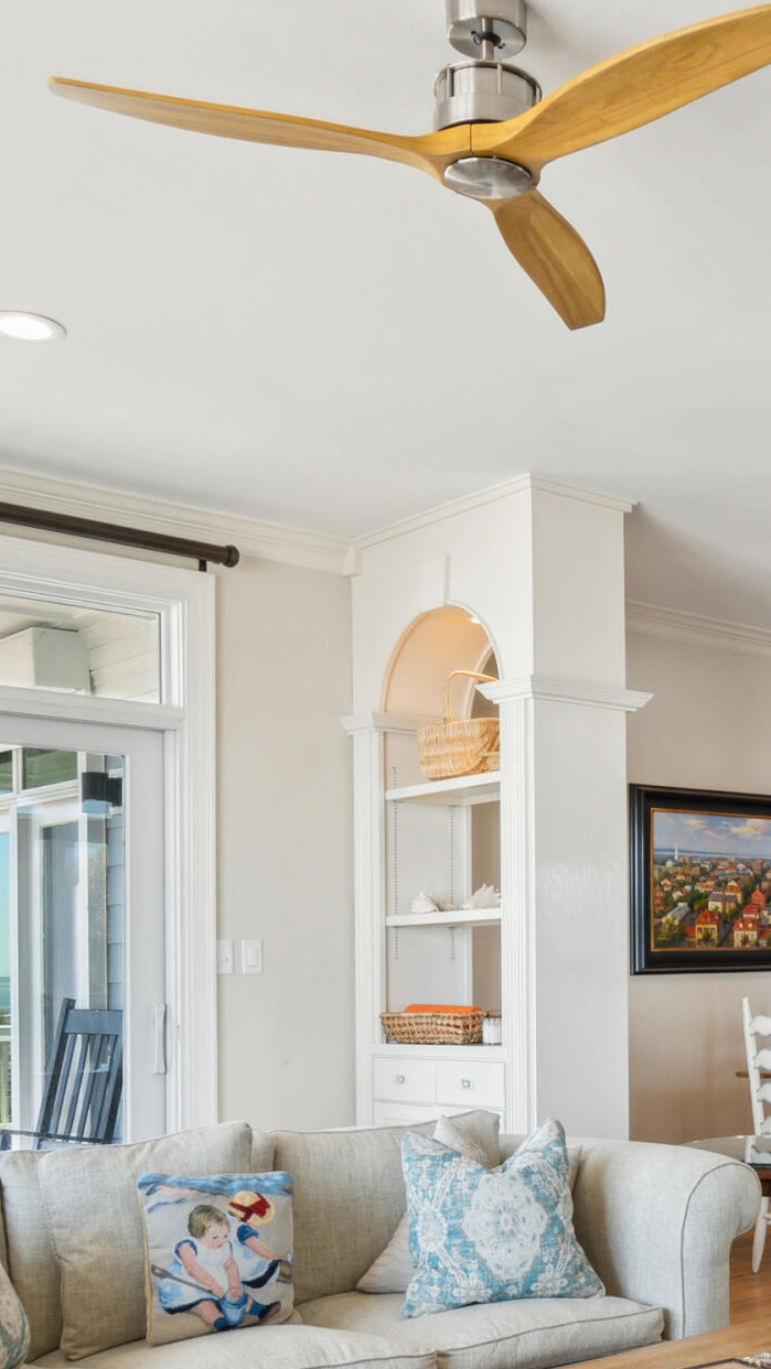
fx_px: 1562
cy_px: 1028
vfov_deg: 45.7
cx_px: 740
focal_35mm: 43
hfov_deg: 26.5
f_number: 8
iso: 400
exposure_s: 1/25
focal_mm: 17
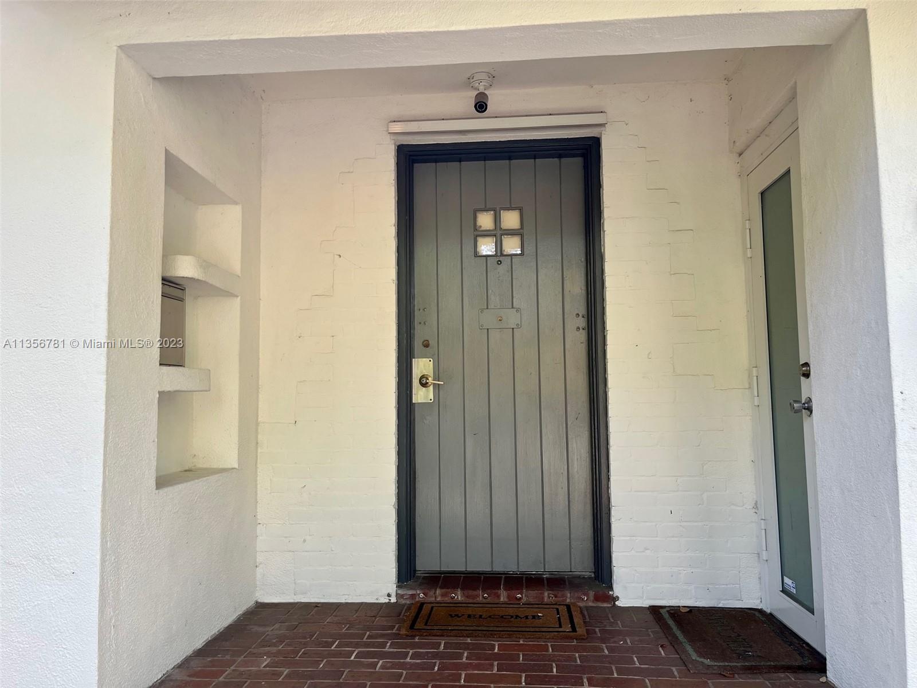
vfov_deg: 53.1
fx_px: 689
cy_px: 344
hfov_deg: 67.3
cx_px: 458
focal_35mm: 26
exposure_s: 1/122
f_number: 1.6
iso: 50
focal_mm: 5.1
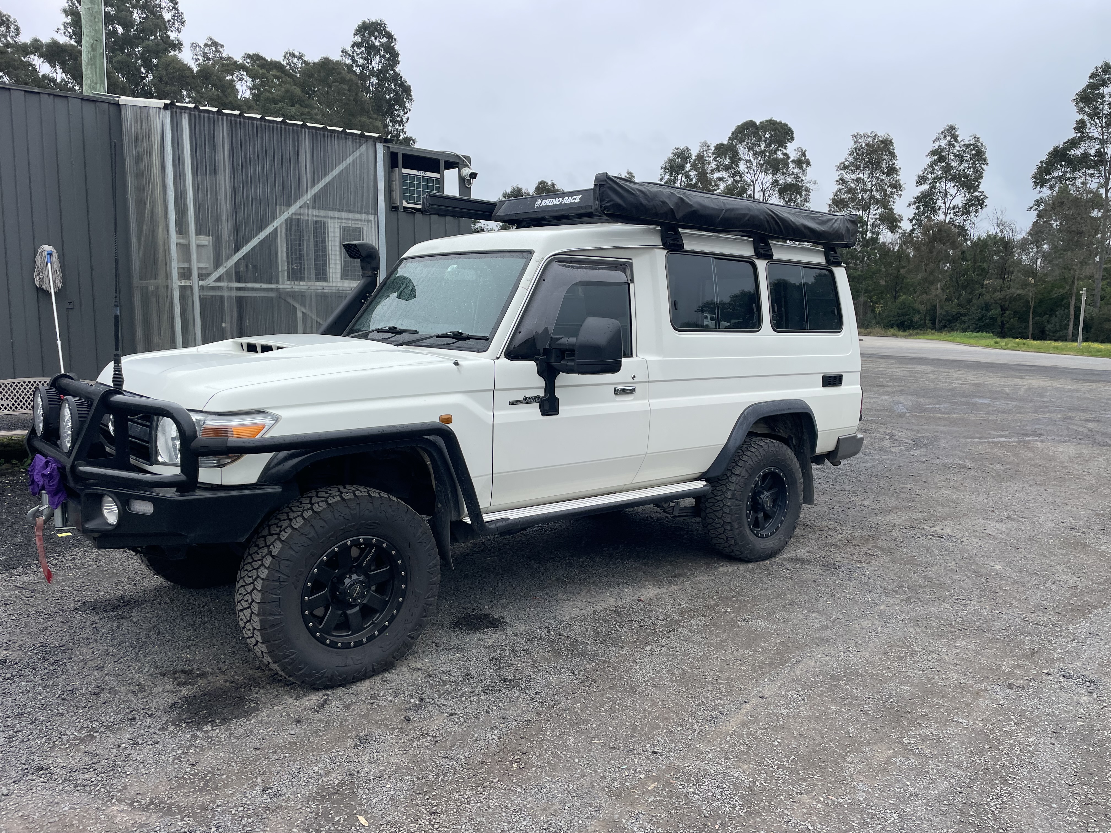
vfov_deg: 53.1
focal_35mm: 26
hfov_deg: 67.3
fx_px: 834
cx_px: 556
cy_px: 416
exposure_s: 1/1531
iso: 32
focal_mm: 4.2
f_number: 1.6
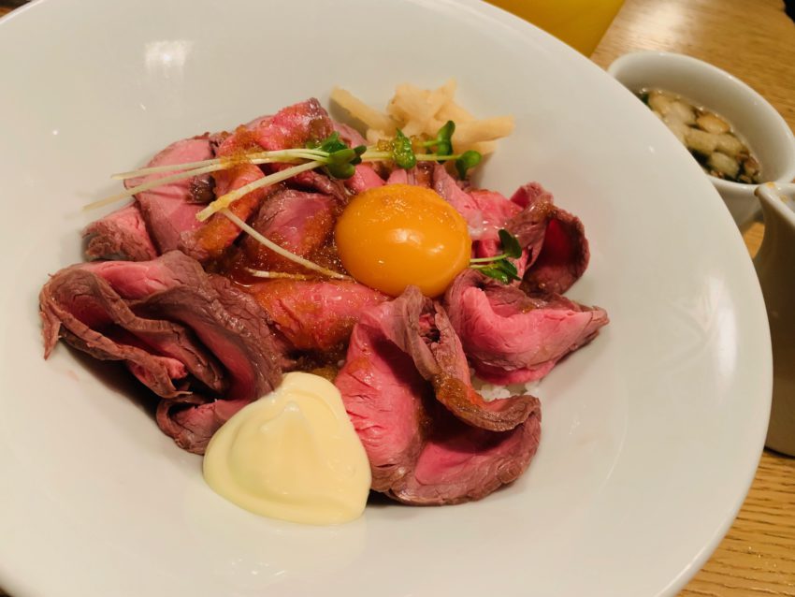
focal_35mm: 26
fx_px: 597
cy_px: 298
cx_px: 398
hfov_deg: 67.3
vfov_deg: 53.1
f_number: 1.8
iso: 200
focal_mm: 4.25
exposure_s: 1/50
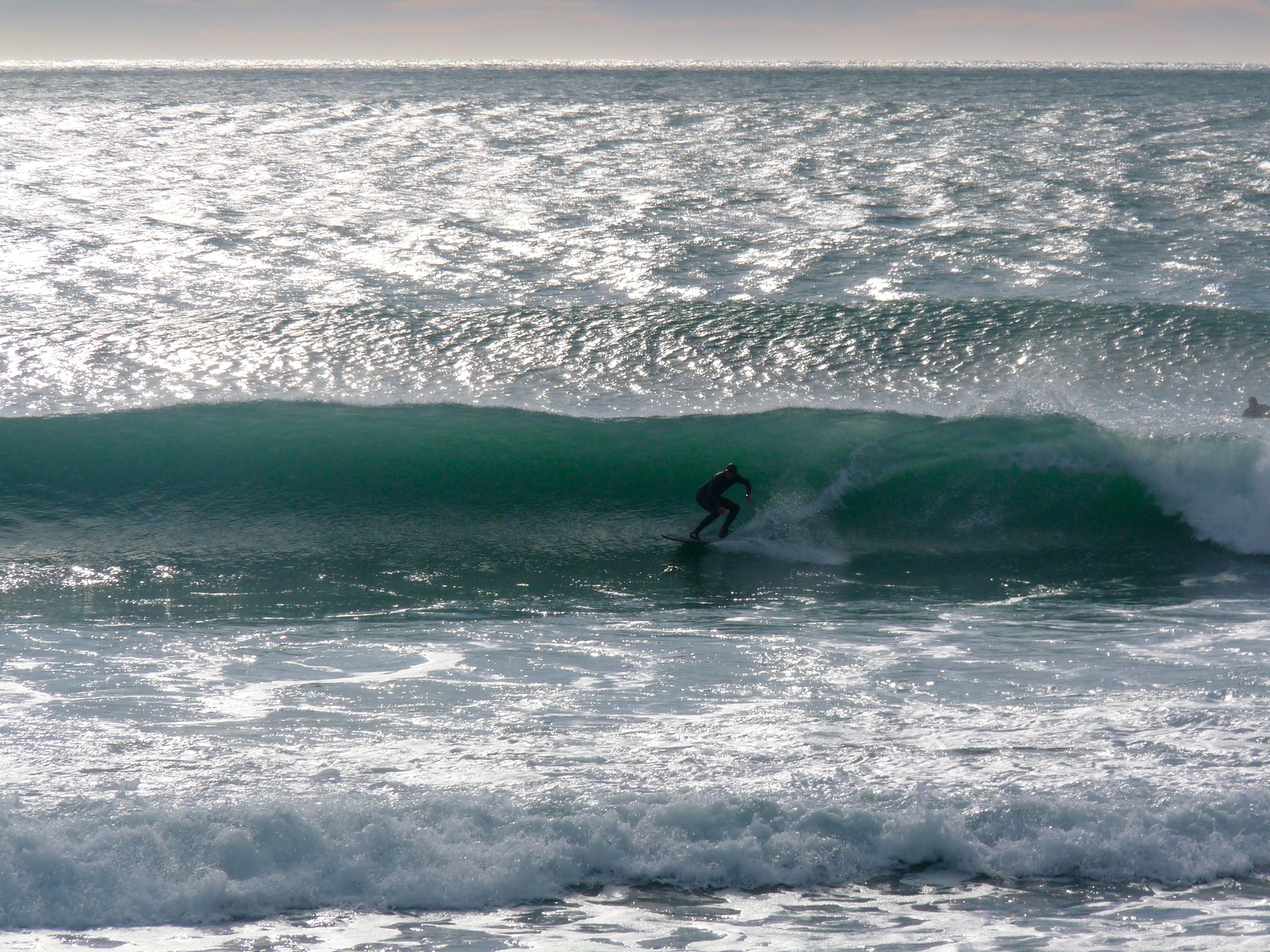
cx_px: 635
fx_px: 9356
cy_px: 476
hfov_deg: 7.8
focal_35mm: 255
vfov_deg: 5.8
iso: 100
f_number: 8
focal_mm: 45.4
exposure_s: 1/800
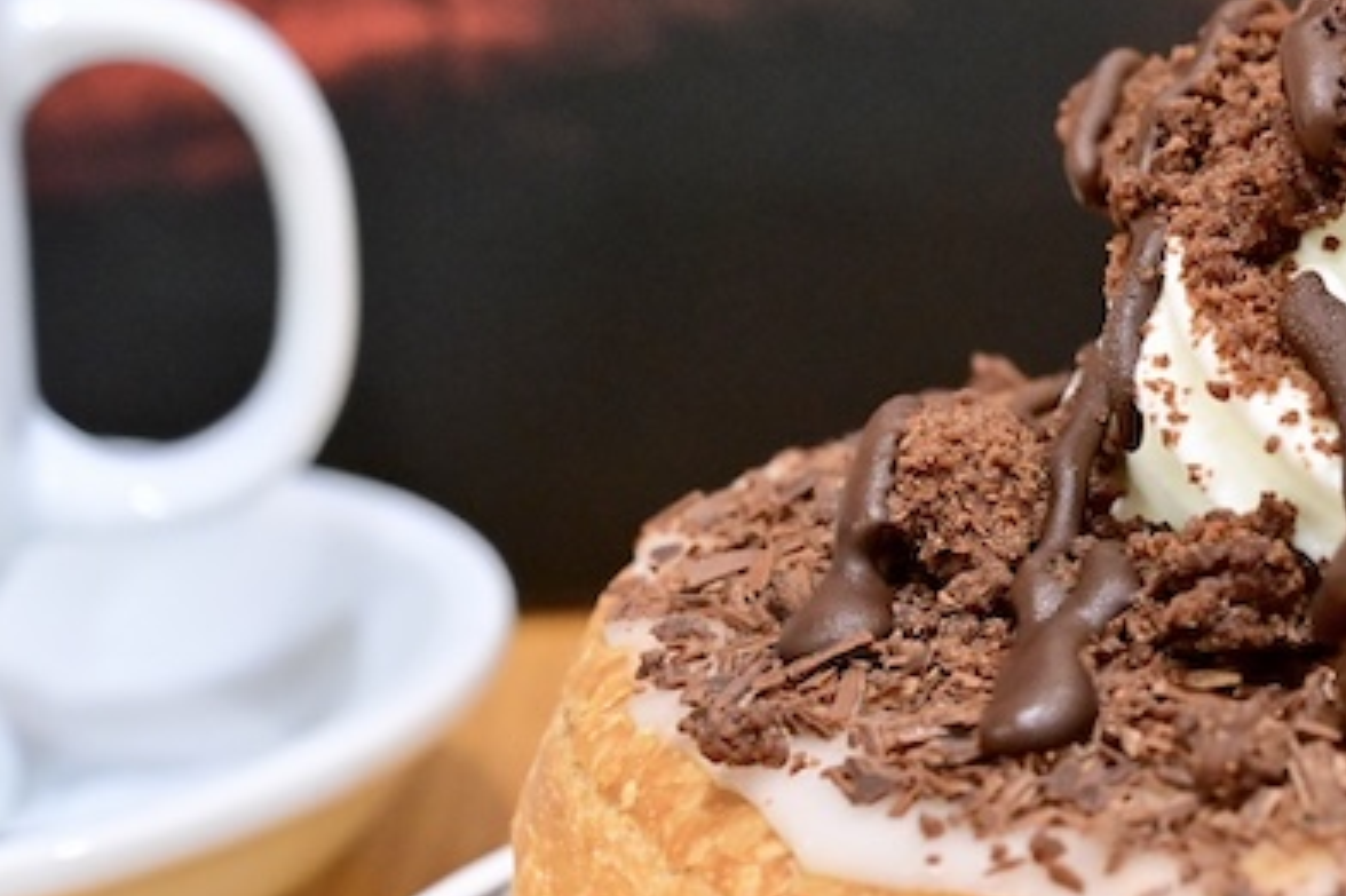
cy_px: 424
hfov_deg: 13.1
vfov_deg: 9.0
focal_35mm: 153
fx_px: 5718
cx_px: 1648
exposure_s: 1/160
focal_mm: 60
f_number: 6.3
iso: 6400
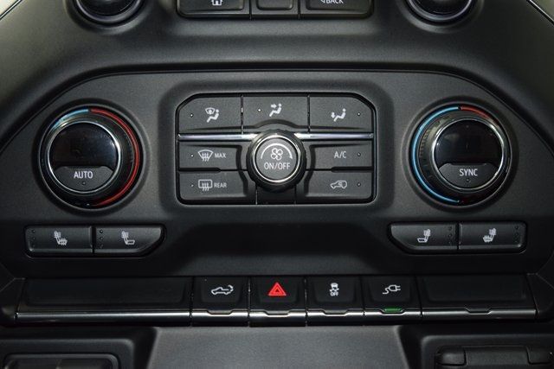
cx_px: 277
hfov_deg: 35.0
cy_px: 184
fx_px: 877
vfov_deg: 23.8
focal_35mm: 57
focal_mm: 38
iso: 640
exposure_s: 1/13
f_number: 4.2
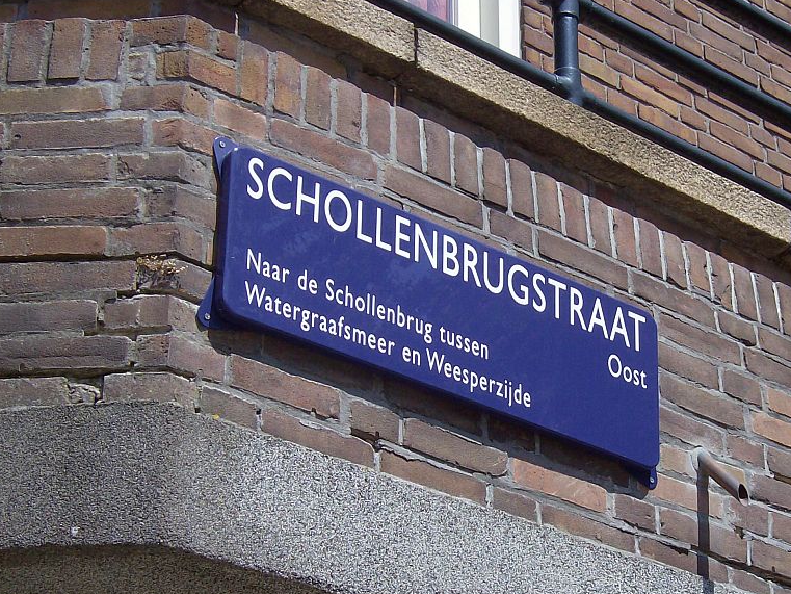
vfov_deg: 15.7
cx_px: 494
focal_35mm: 94
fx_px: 2148
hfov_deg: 20.8
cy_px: 320
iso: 100
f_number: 6.2
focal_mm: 11.6
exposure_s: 1/479
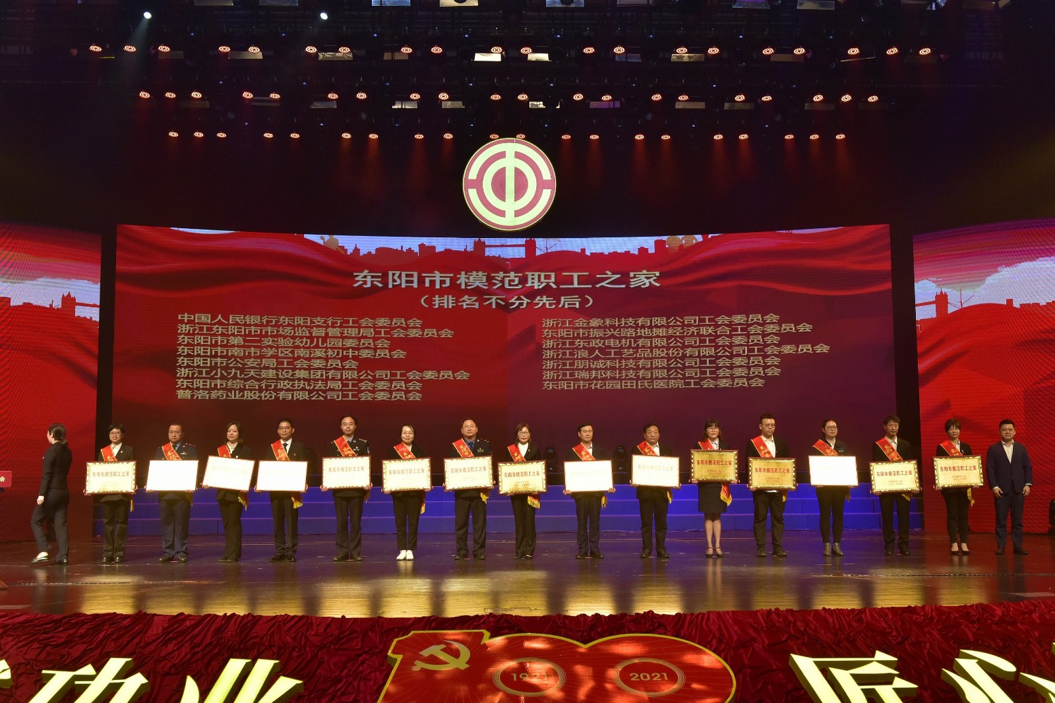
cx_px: 528
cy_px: 352
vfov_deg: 33.4
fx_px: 1172
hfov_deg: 48.5
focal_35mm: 40
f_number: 7.1
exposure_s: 1/200
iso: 1600
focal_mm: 40
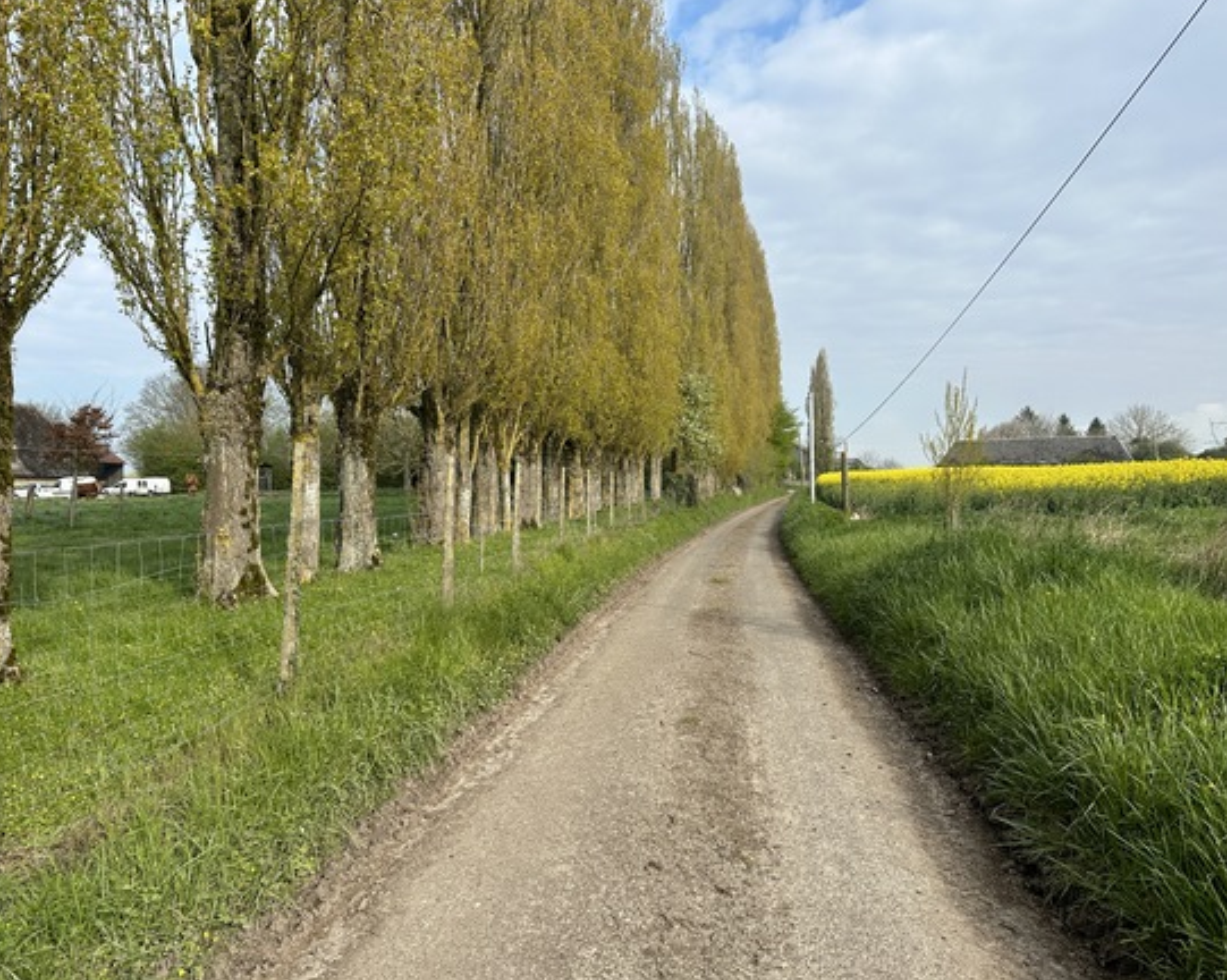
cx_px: 592
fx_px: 943
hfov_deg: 66.0
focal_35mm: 26
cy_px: 485
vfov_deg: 54.9
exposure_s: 1/3058
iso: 80
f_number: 1.78
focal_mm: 6.86
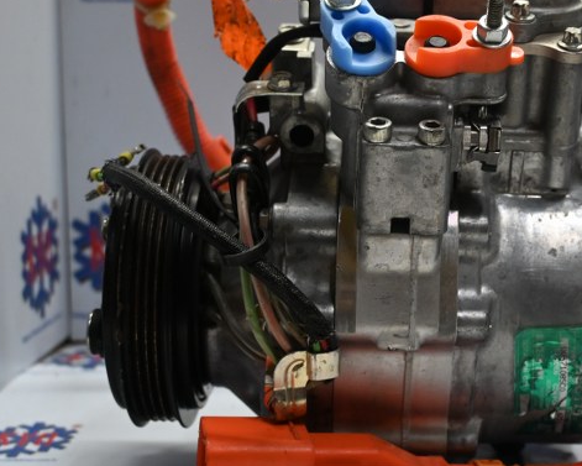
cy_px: 226
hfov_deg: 31.1
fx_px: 1030
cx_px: 415
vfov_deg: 25.5
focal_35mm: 60
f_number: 4.2
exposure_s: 1/125
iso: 1000
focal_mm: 25
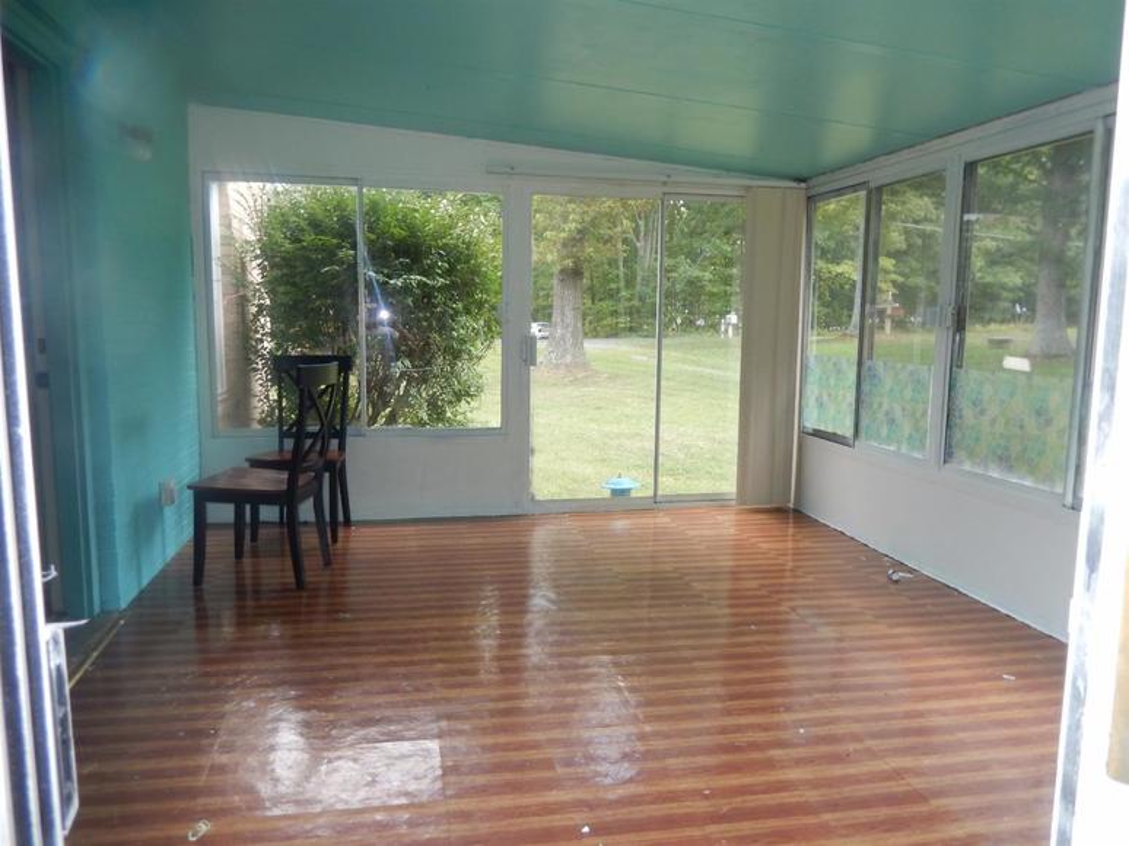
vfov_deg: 54.9
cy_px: 423
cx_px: 564
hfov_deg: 69.4
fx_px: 815
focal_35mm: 25
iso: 125
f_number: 3.4
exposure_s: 1/60
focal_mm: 4.5
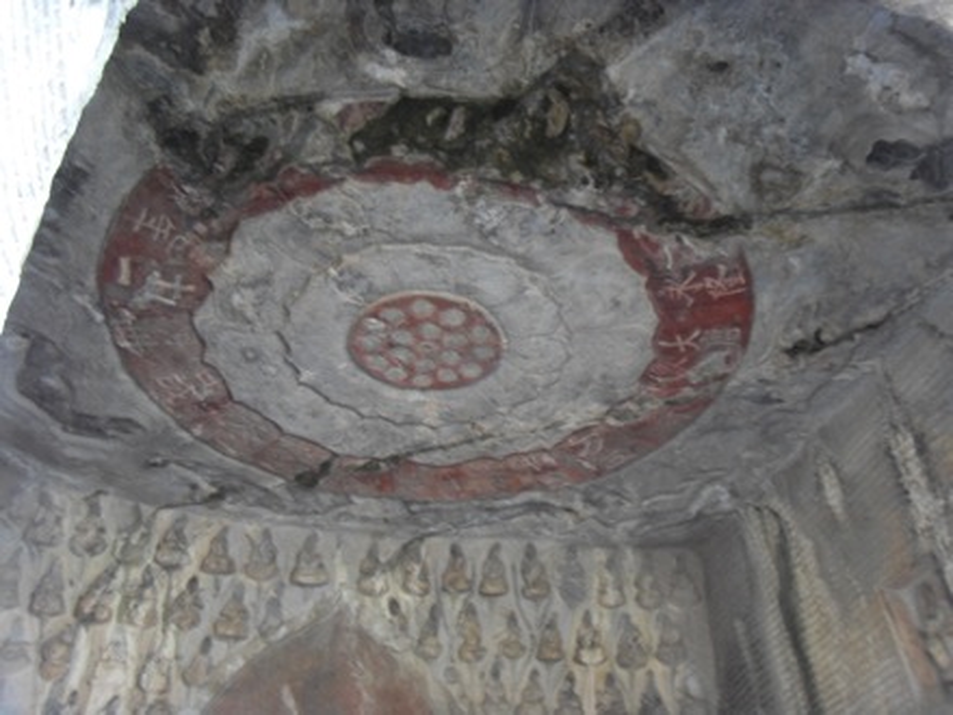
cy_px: 358
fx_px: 1074
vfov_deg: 36.8
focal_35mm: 39
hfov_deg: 47.9
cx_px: 476
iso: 200
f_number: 3.5
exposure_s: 1/6
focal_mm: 6.6
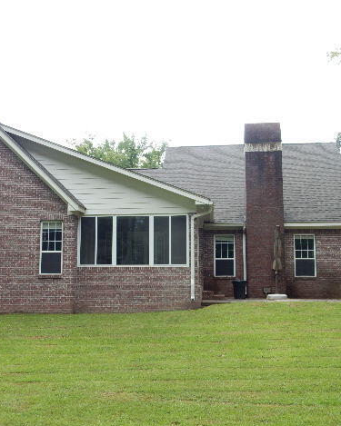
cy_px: 211
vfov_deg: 45.8
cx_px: 166
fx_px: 505
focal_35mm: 40
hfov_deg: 37.3
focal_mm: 5.4
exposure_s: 1/100
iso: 125
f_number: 4
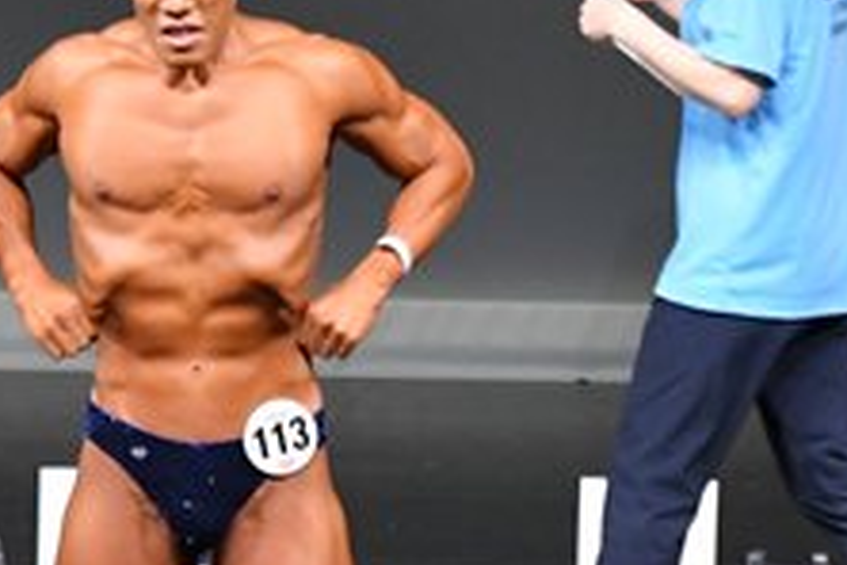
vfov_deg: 1.6
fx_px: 19691
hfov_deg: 2.5
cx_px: 719
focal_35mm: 837
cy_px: 622
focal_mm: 160
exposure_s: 1/400
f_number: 5.6
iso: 5000
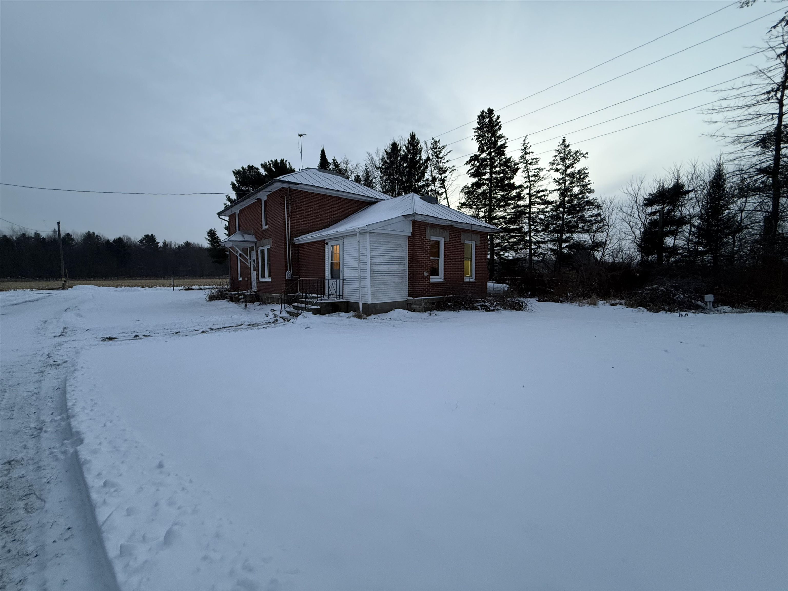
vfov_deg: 85.7
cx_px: 394
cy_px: 296
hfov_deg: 102.1
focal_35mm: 14
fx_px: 319
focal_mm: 2.22
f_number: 2.2
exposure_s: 1/87
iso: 320
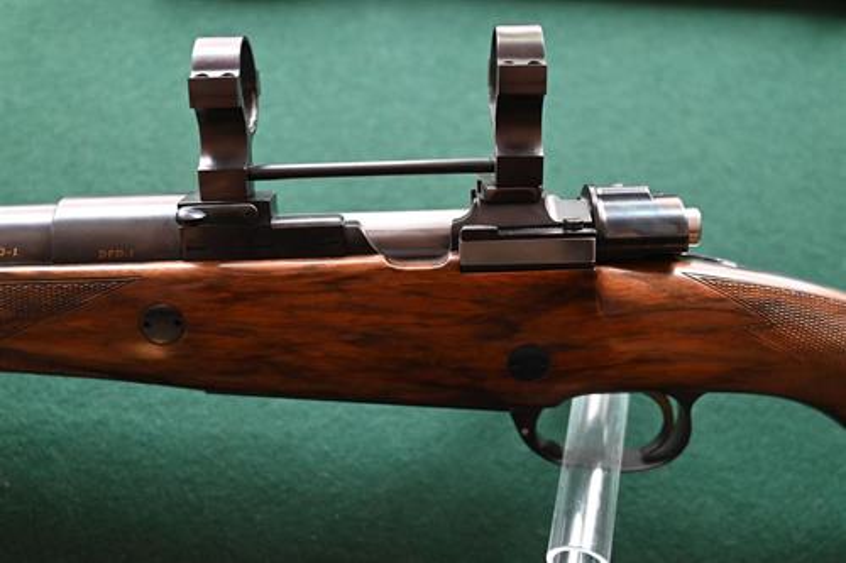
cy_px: 282
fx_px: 893
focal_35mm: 38
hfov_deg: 50.7
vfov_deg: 35.0
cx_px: 423
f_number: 4
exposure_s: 1/125
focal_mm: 38
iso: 2800
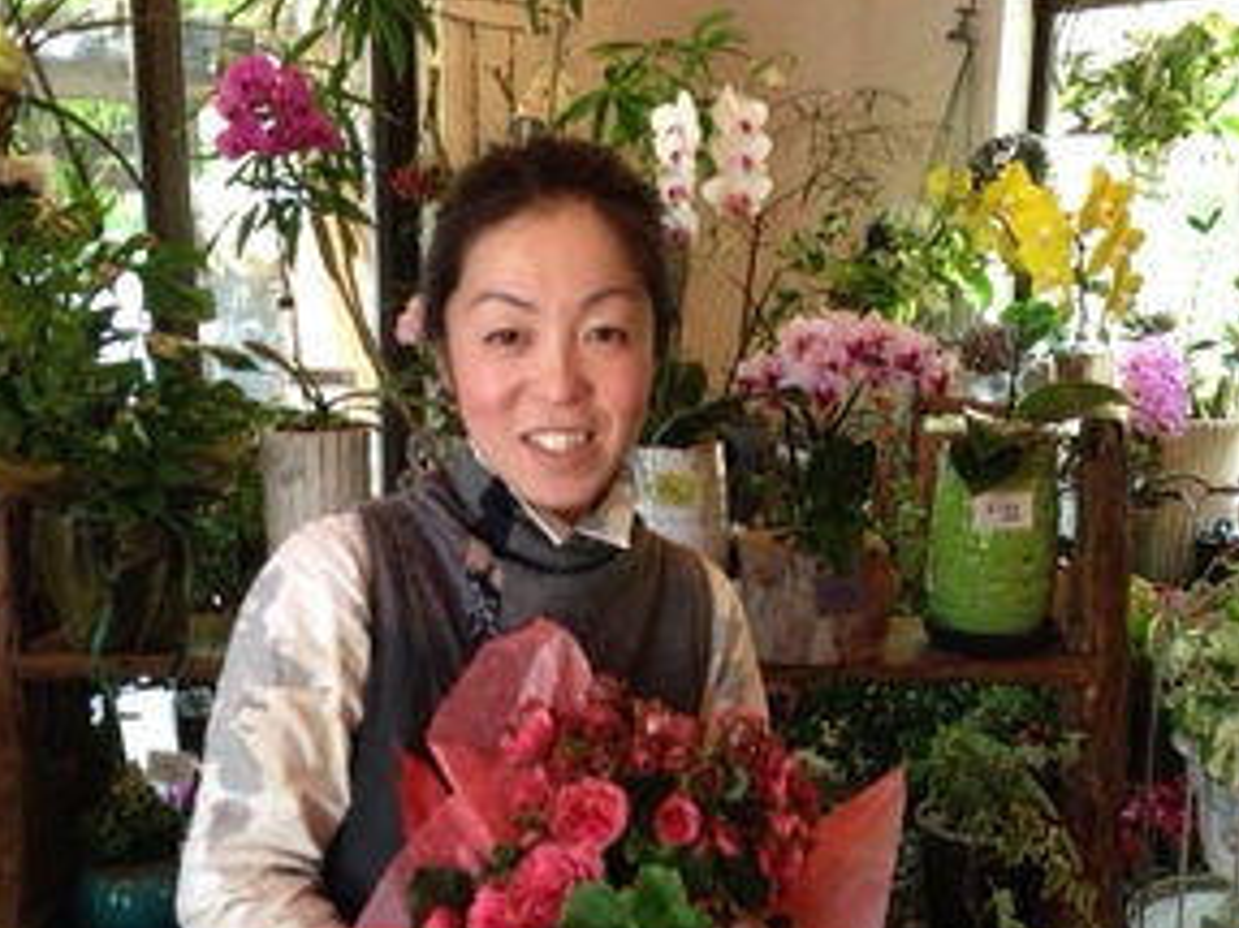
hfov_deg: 41.3
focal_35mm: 46
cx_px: 609
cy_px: 600
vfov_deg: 31.3
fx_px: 1646
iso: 125
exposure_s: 1/20
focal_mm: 4.13
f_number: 2.4
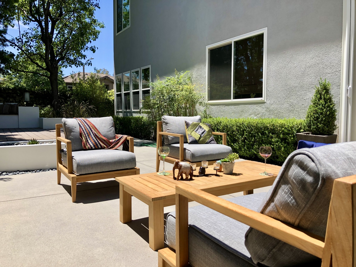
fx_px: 288
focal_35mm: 28
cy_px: 134
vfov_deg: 49.7
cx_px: 178
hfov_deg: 63.4
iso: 20
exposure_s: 1/1453
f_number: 1.8
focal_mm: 3.99
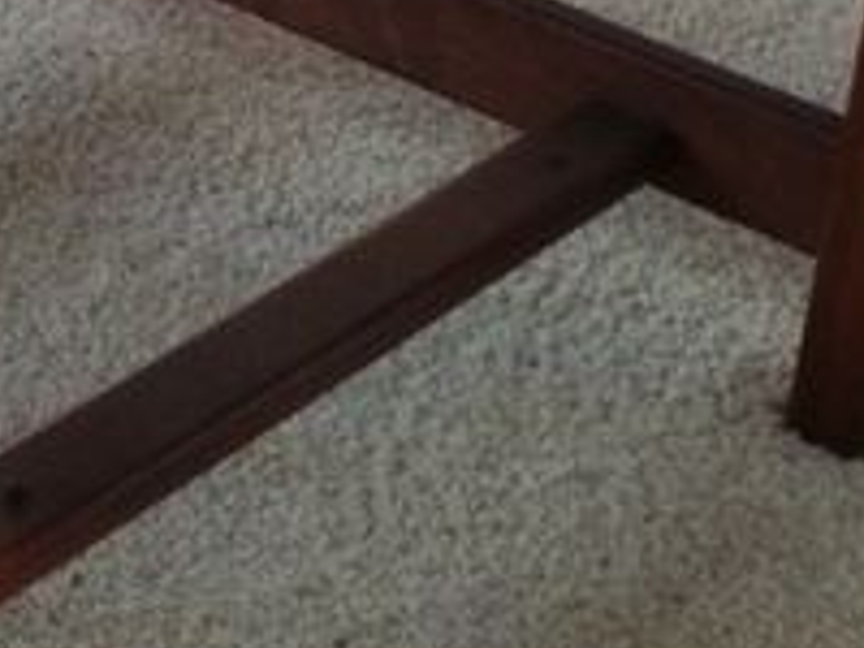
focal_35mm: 135
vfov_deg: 10.8
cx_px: 30
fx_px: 3370
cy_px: -110
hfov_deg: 14.4
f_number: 2.2
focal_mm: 4.12
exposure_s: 1/17
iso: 320
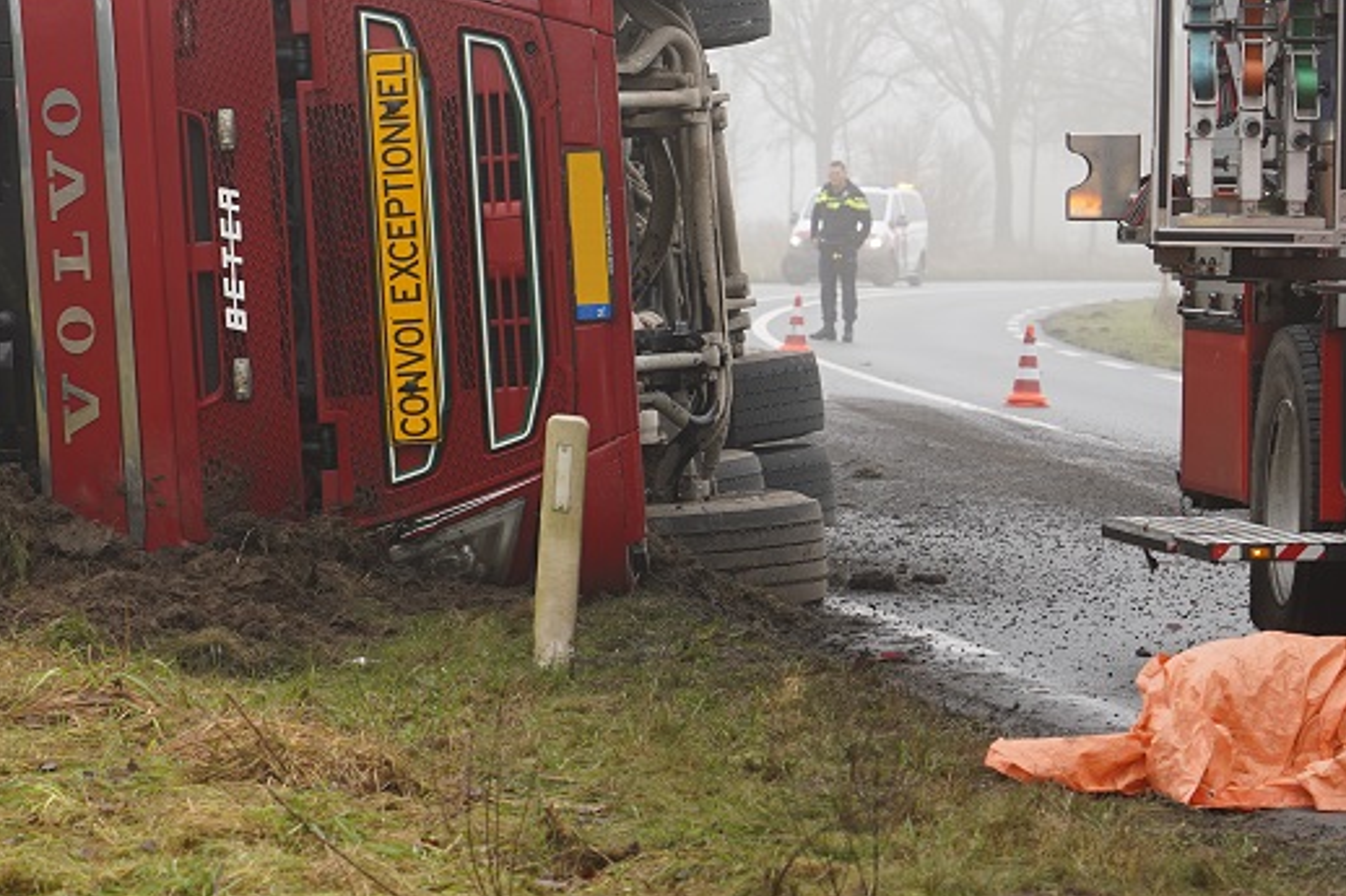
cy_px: 135
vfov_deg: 6.9
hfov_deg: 10.3
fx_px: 7438
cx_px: 239
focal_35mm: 199
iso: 160
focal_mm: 103
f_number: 6.3
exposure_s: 1/60
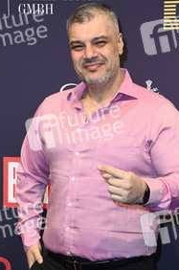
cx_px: 102
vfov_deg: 23.1
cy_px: 176
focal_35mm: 88
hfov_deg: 15.5
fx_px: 659
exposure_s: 1/250
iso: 500
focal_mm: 62
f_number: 6.3
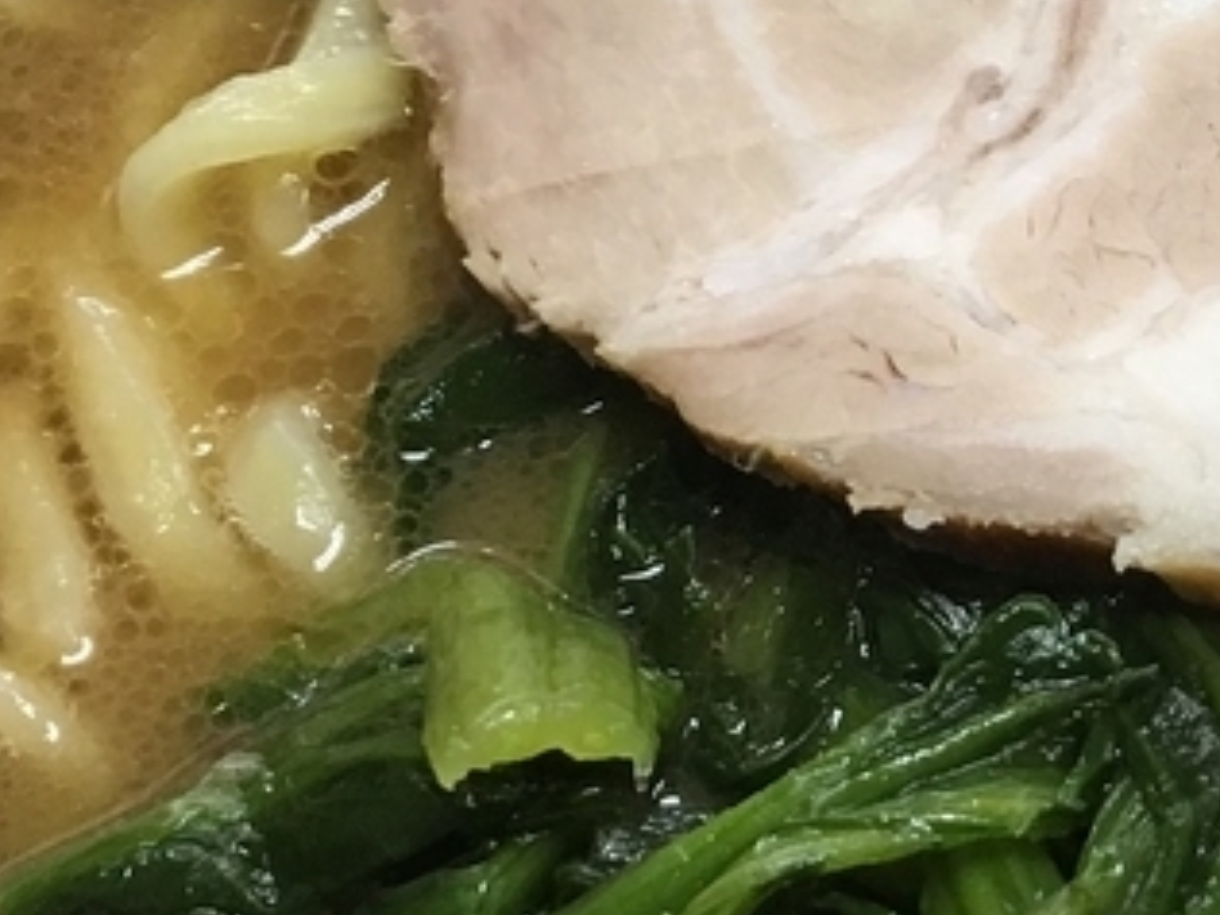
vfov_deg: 13.4
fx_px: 3877
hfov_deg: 17.0
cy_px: 259
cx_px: 1521
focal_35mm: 110
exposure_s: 1/33
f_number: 2.2
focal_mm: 4.15
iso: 125
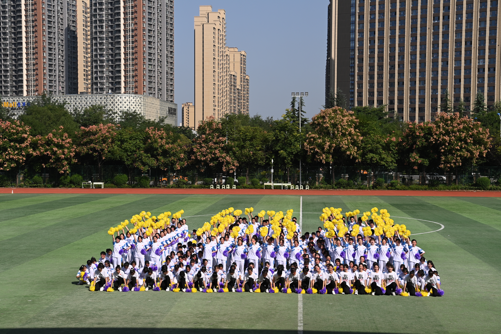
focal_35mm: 58
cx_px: 250
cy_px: 167
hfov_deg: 34.5
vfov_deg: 23.4
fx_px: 807
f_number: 10
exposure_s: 1/640
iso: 200
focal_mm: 58
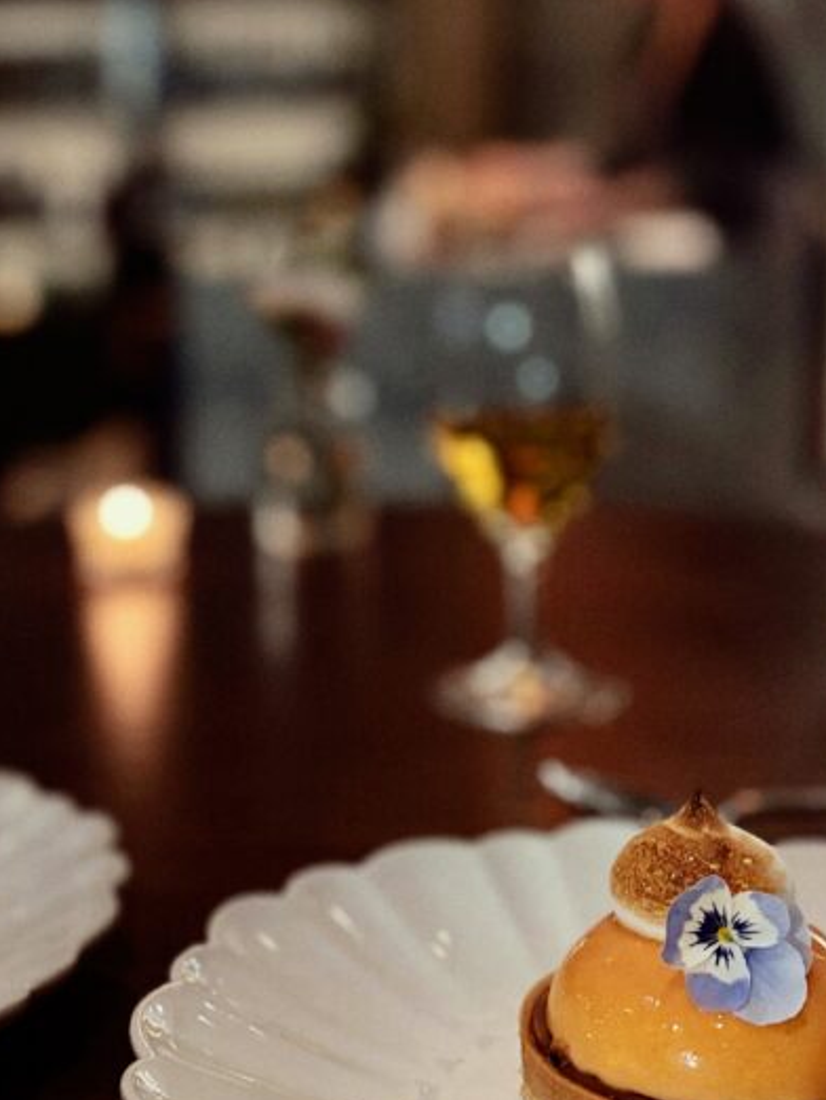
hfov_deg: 28.3
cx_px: 247
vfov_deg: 37.5
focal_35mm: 51
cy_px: 523
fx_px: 1621
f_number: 1.6
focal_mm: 5.96
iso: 500
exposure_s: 1/30
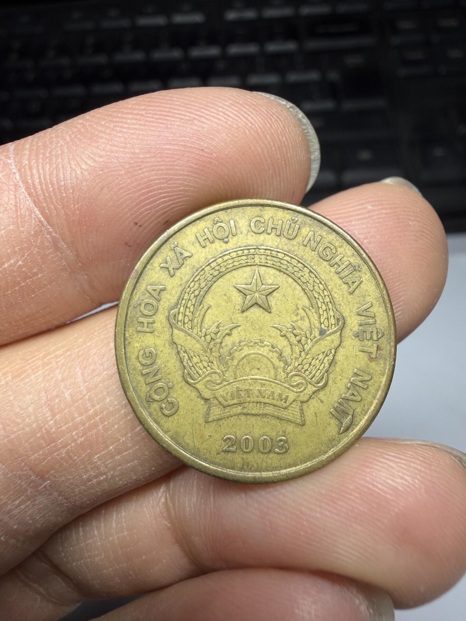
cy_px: 310
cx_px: 233
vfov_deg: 67.3
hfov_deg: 53.1
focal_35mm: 26
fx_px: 467
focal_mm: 2.22
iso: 64
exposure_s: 1/121
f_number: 2.2
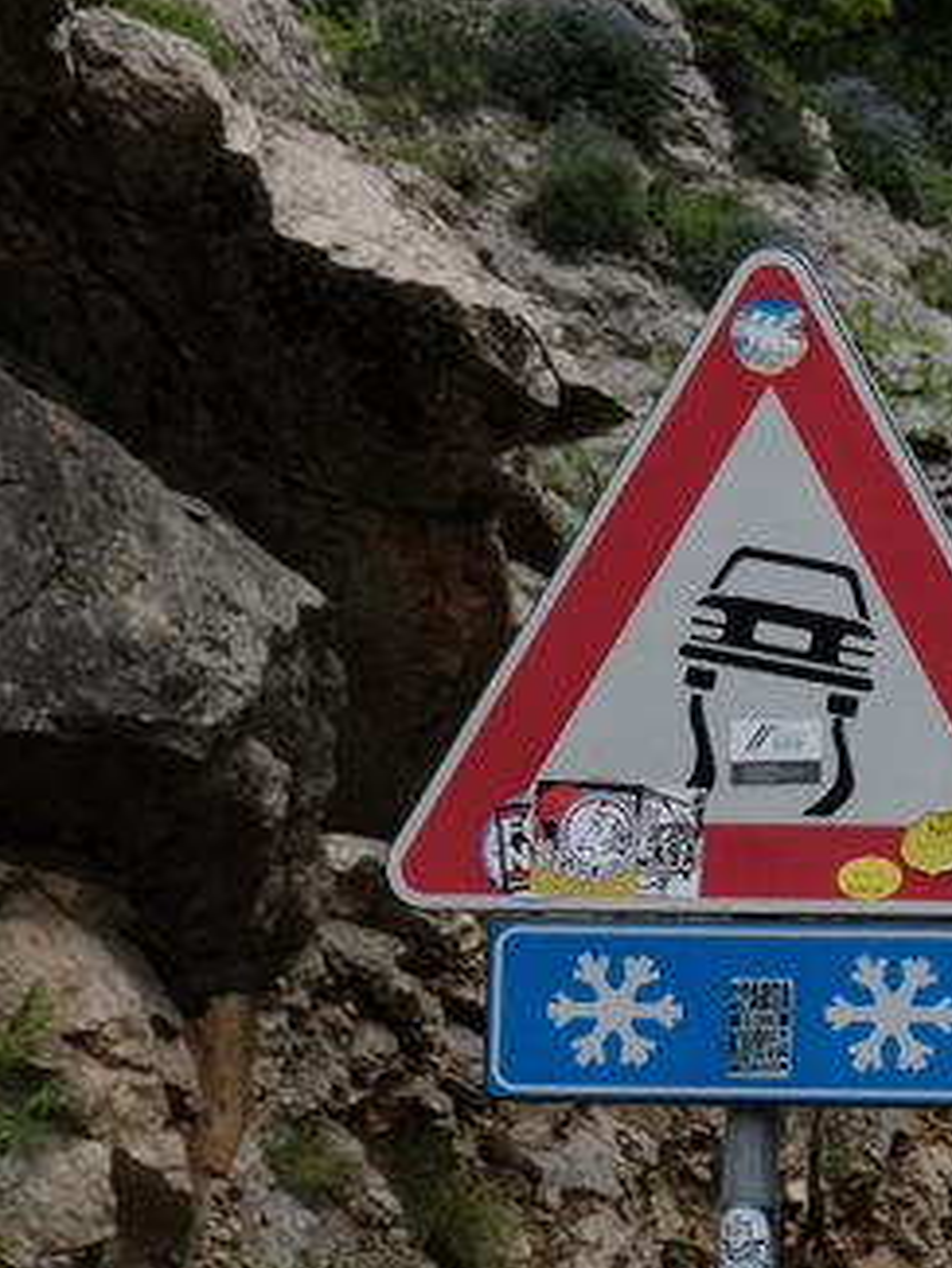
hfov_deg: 4.6
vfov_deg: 6.2
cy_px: 1133
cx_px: 1924
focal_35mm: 318
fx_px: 11653
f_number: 8
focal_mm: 70
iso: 160
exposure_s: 1/240
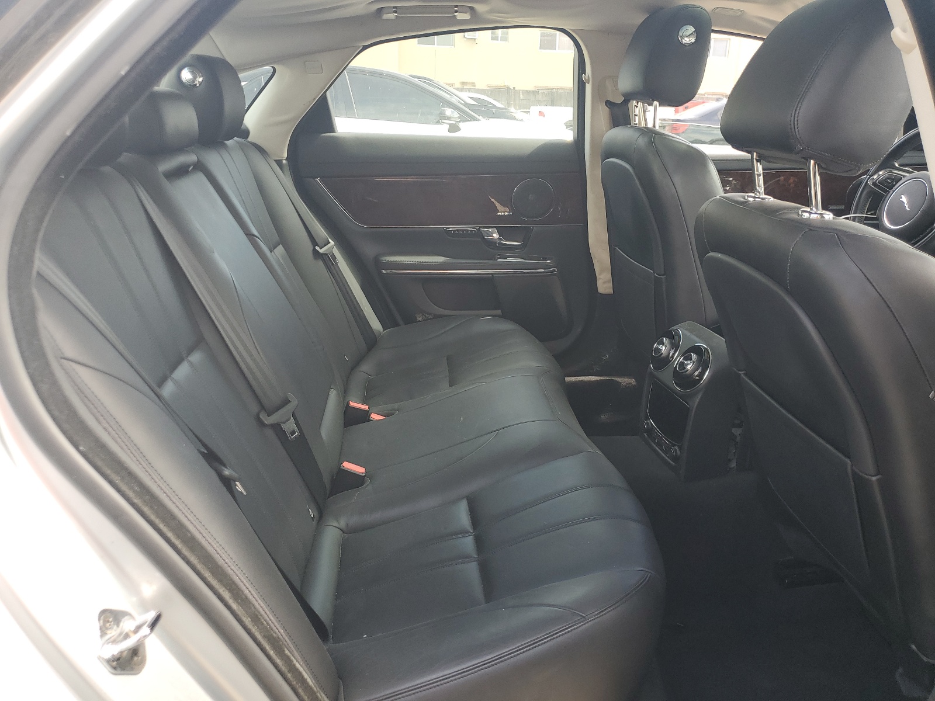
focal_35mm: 26
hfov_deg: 67.3
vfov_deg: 53.1
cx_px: 468
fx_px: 702
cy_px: 350
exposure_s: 1/263
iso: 50
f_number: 1.5
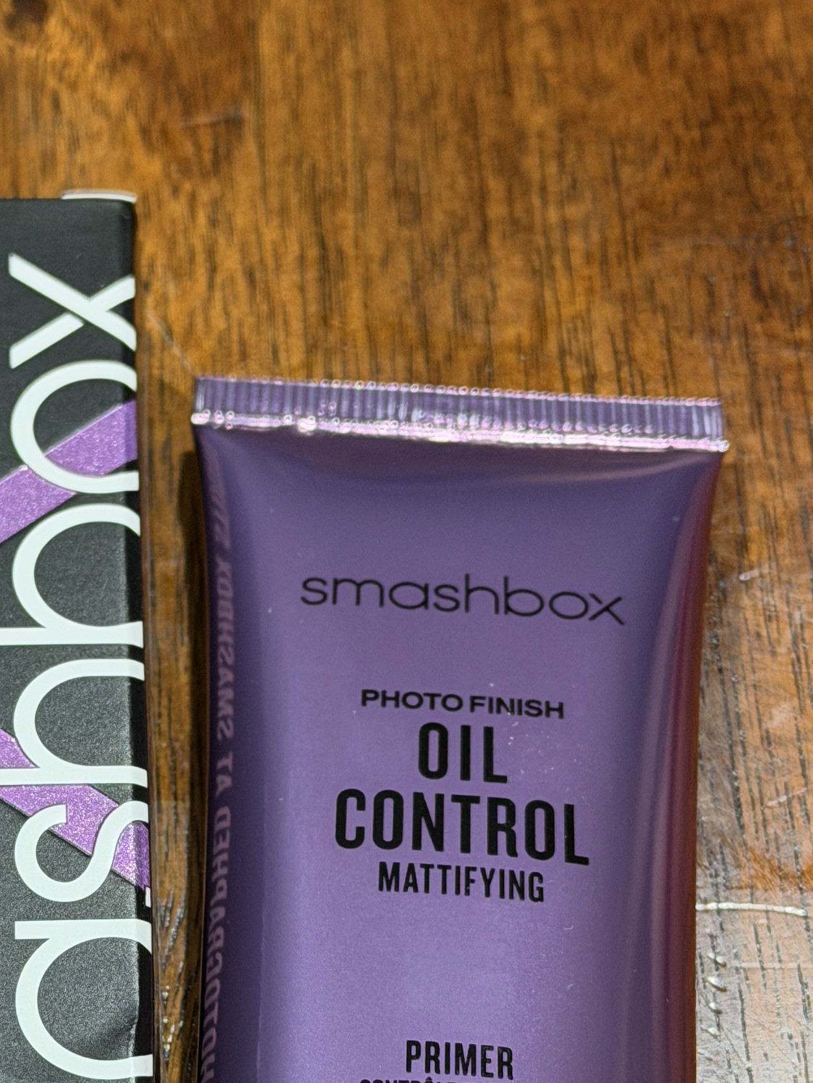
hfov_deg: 12.7
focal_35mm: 116
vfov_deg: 16.9
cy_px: 796
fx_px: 3633
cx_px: 99
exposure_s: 1/40
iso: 320
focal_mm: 6.76
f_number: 1.78
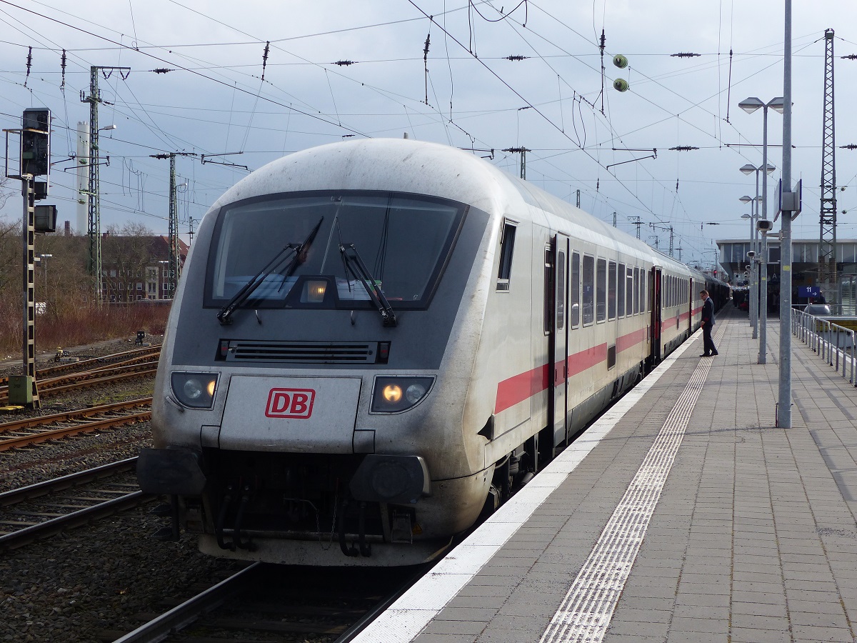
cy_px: 322
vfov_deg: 26.1
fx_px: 1386
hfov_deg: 34.3
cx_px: 428
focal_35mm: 56
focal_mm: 10.1
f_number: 4
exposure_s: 1/800
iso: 100
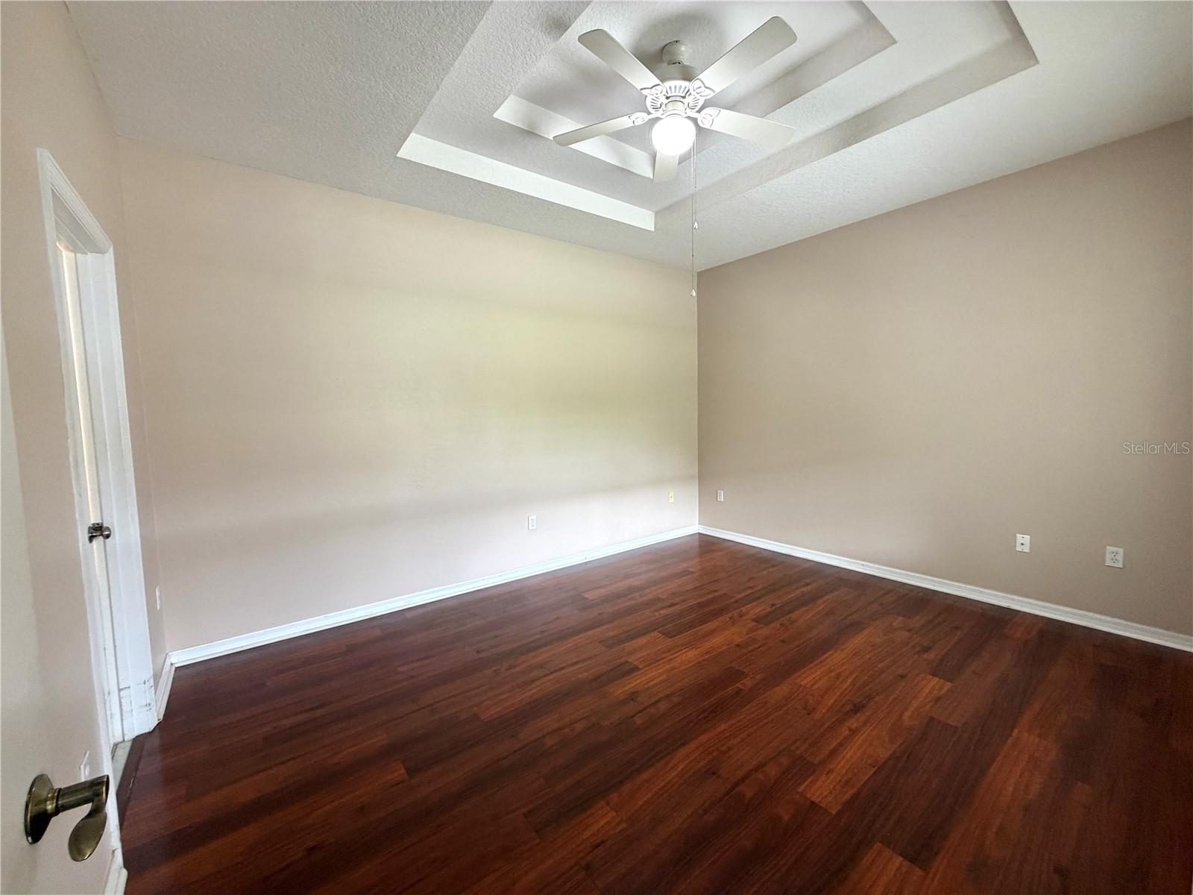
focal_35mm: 14
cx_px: 596
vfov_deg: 85.7
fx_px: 482
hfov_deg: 102.1
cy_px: 448
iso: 250
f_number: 2.2
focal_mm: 2.22
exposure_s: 1/60
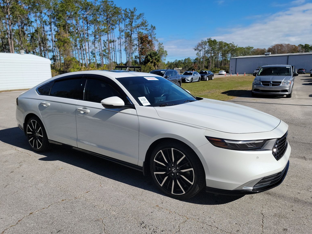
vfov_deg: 54.9
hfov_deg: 69.4
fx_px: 225
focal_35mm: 25
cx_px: 154
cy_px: 115
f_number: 1.8
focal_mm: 6.7
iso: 50
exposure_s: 1/1452
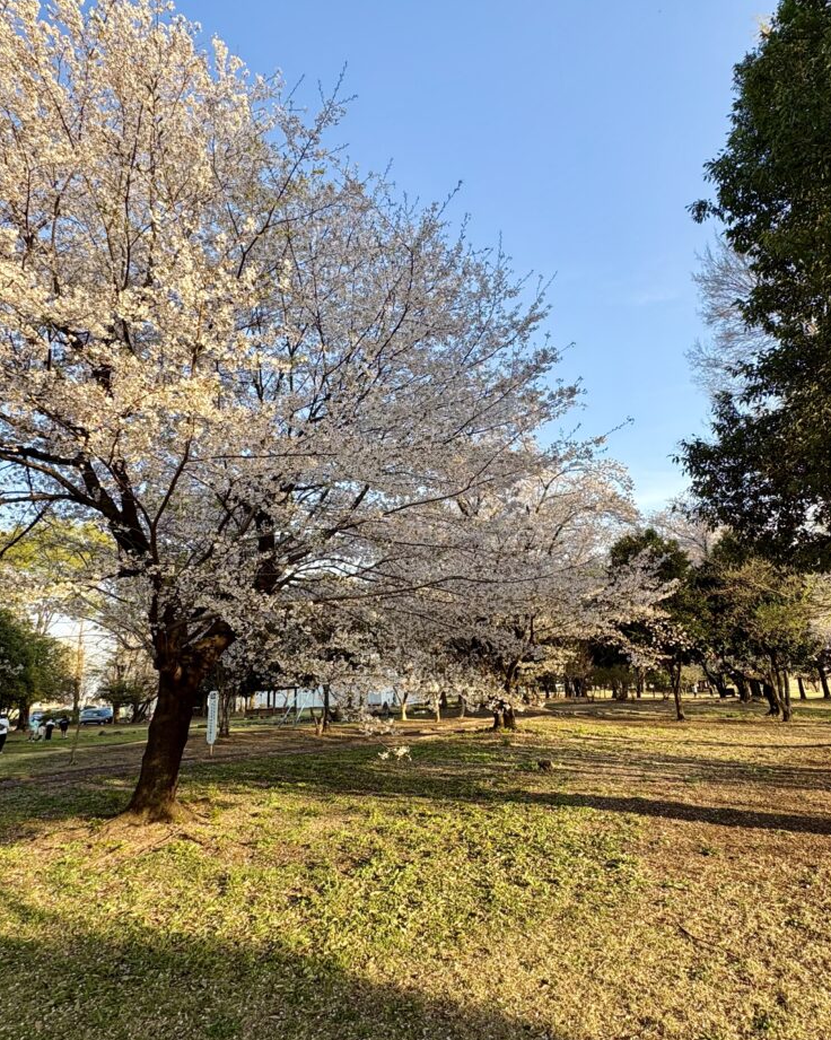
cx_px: 449
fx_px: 585
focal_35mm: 19
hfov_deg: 70.7
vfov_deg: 83.3
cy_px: 523
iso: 40
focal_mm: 2.22
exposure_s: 1/322
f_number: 2.2
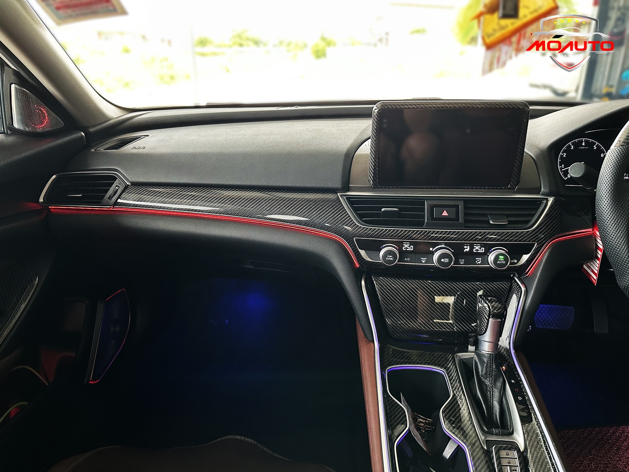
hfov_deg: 71.6
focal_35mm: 24
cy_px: 236
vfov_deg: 56.8
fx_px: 436
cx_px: 314
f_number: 1.78
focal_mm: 6.86
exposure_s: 1/60
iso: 320
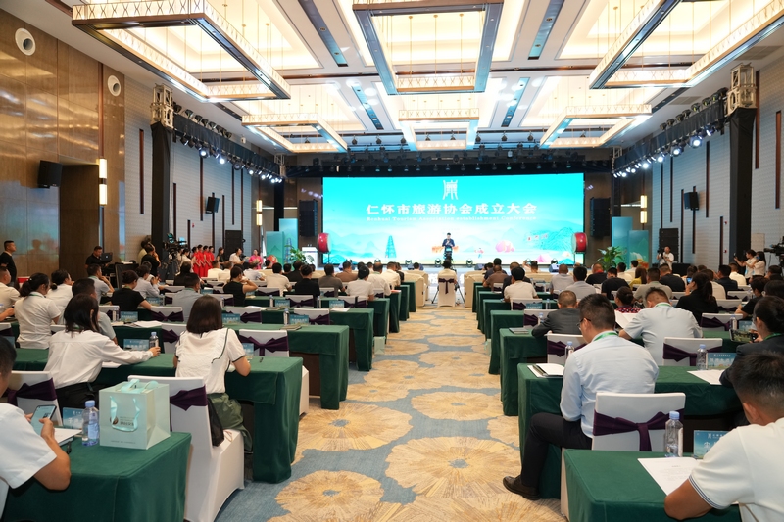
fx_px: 523
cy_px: 261
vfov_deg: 53.1
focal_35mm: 24
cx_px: 392
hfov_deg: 73.8
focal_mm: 24
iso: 1250
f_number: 4
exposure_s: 1/125
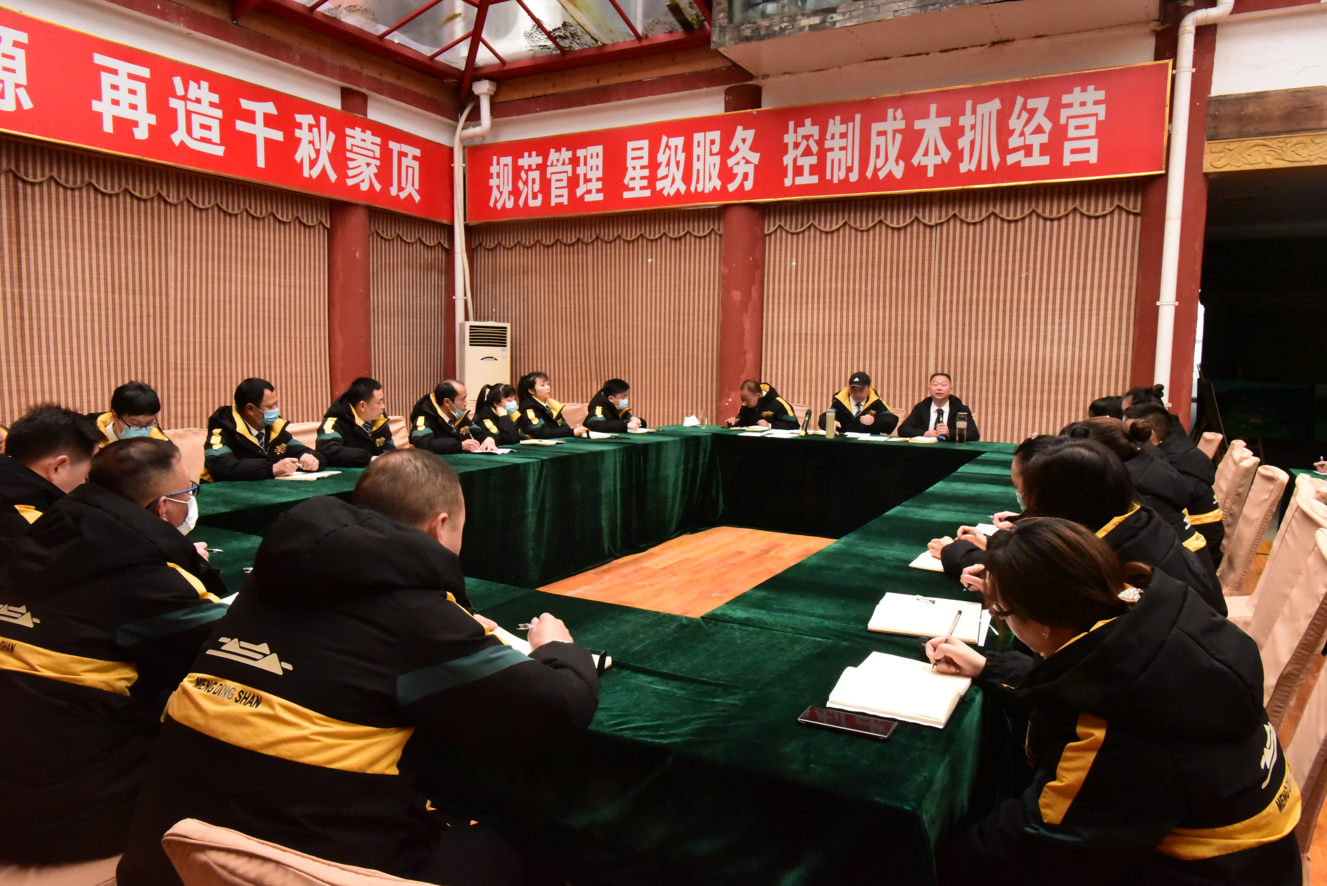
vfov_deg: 53.2
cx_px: 664
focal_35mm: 24
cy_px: 443
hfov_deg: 73.7
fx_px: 885
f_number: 20
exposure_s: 1/60
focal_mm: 24
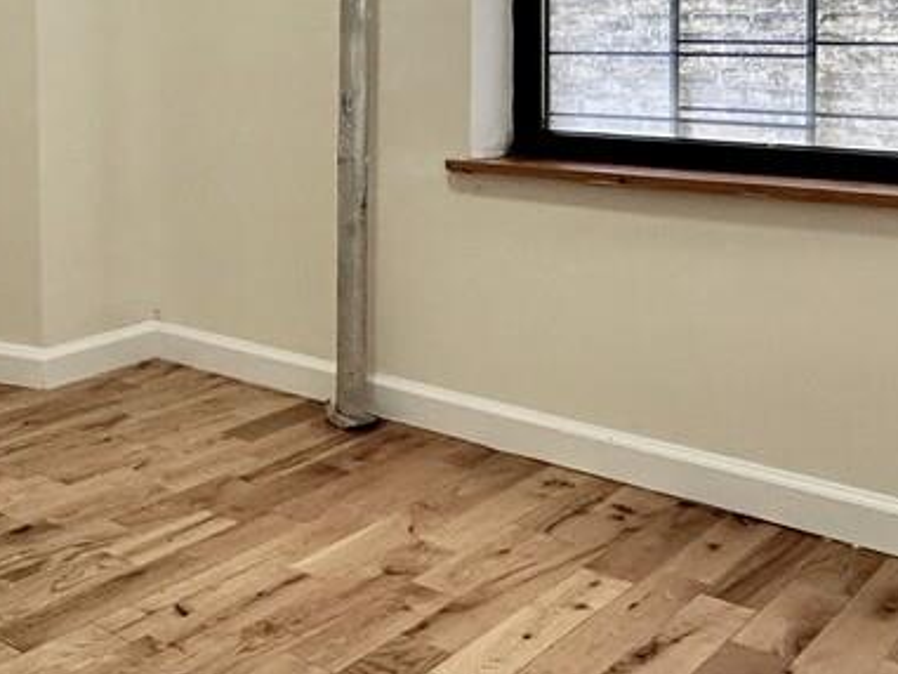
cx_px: 185
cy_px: 61
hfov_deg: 37.6
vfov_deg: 28.5
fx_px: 1272
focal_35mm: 49
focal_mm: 2.22
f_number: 2.2
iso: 250
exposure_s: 1/120
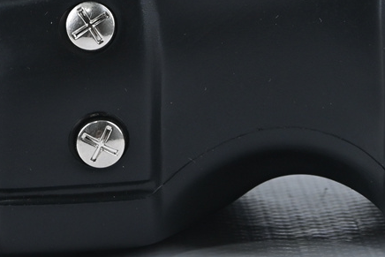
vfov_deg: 6.9
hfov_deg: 10.5
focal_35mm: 195
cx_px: 132
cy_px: -173
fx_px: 2086
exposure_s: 1/40
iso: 180
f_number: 5.6
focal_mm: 31.5
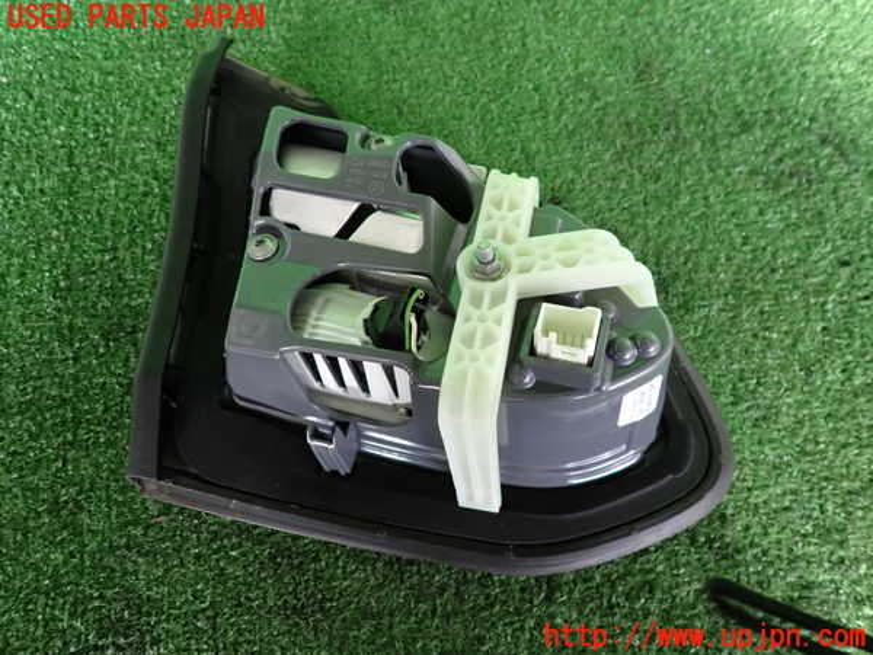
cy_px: 328
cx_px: 436
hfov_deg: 69.4
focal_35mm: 25
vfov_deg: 54.9
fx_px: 630
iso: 200
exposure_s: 1/30
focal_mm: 4.5
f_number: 2
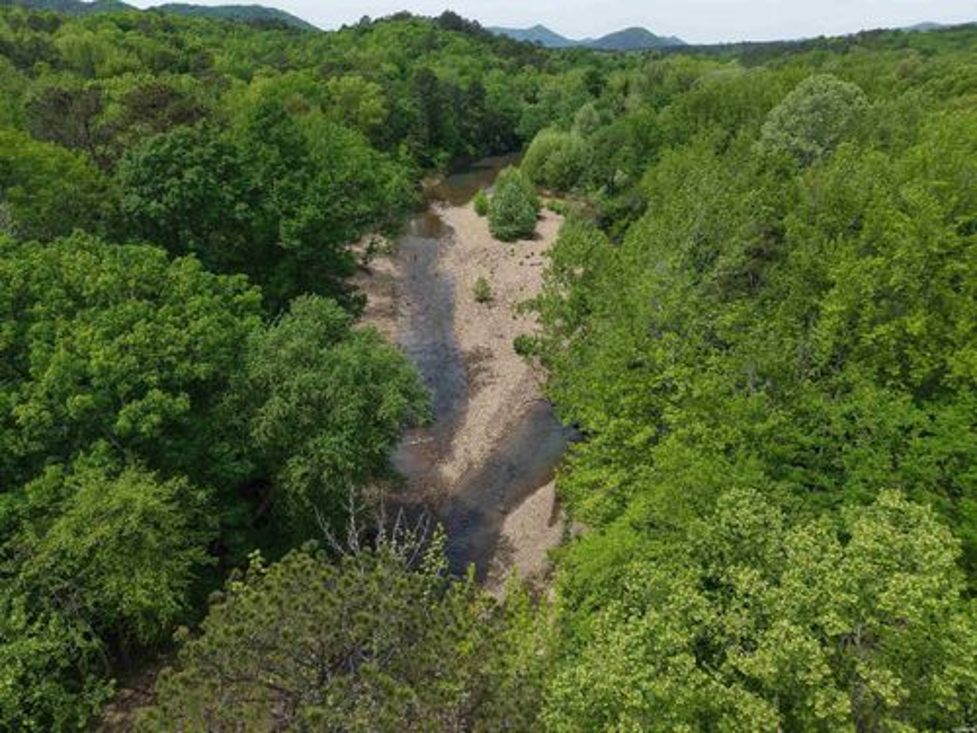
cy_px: 366
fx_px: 677
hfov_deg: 71.6
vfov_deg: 56.8
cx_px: 488
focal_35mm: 24
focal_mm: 8.67
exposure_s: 1/2500
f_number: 1.8
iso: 120
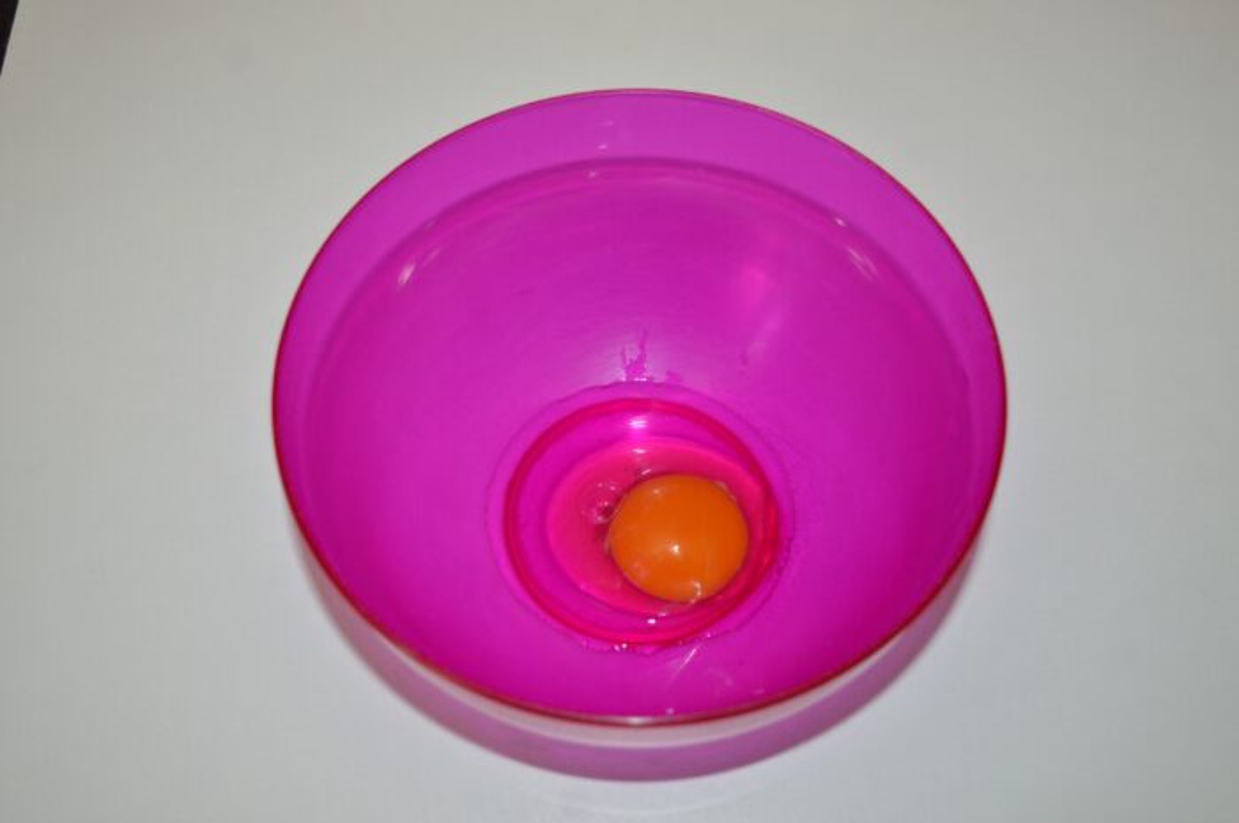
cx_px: 620
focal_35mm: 39
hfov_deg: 49.6
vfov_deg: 34.1
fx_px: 1341
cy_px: 412
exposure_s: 1/60
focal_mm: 26
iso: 400
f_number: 4.2
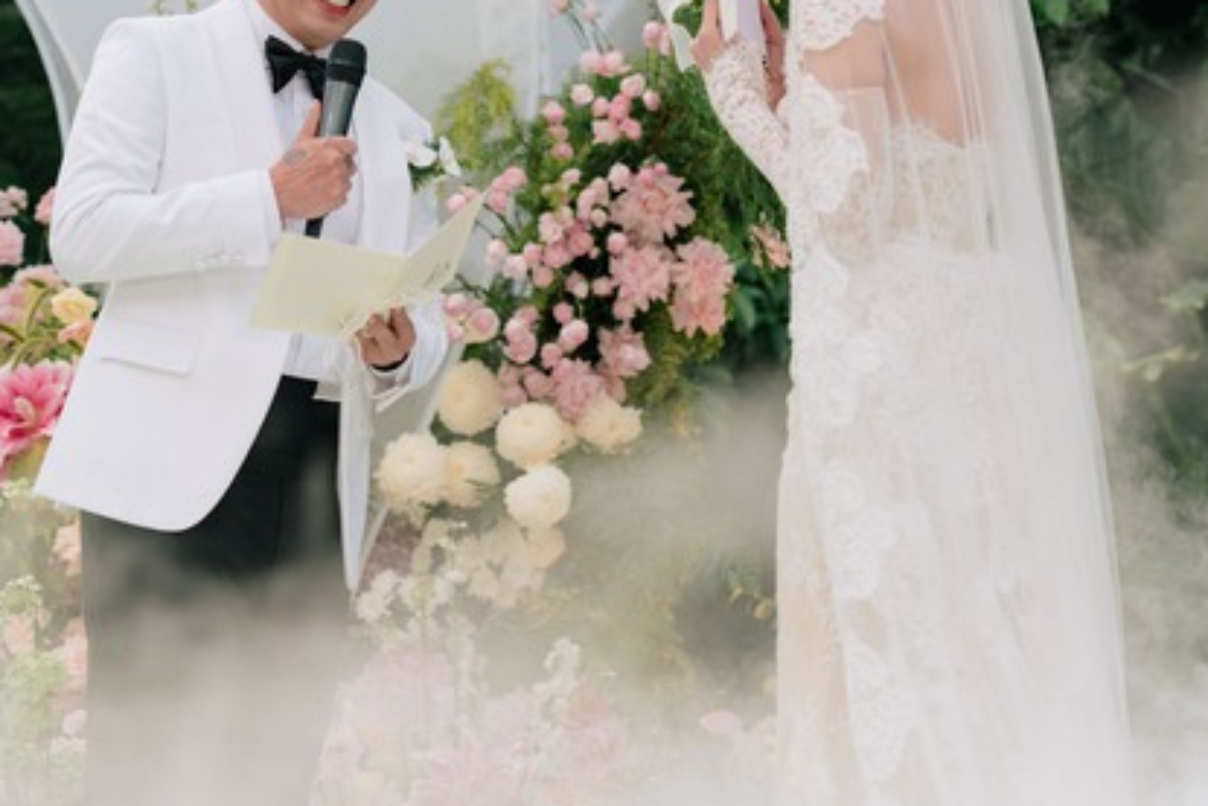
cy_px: 161
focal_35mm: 123
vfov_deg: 11.1
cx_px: 492
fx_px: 4129
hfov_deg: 16.6
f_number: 2.8
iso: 500
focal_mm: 70
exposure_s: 1/640
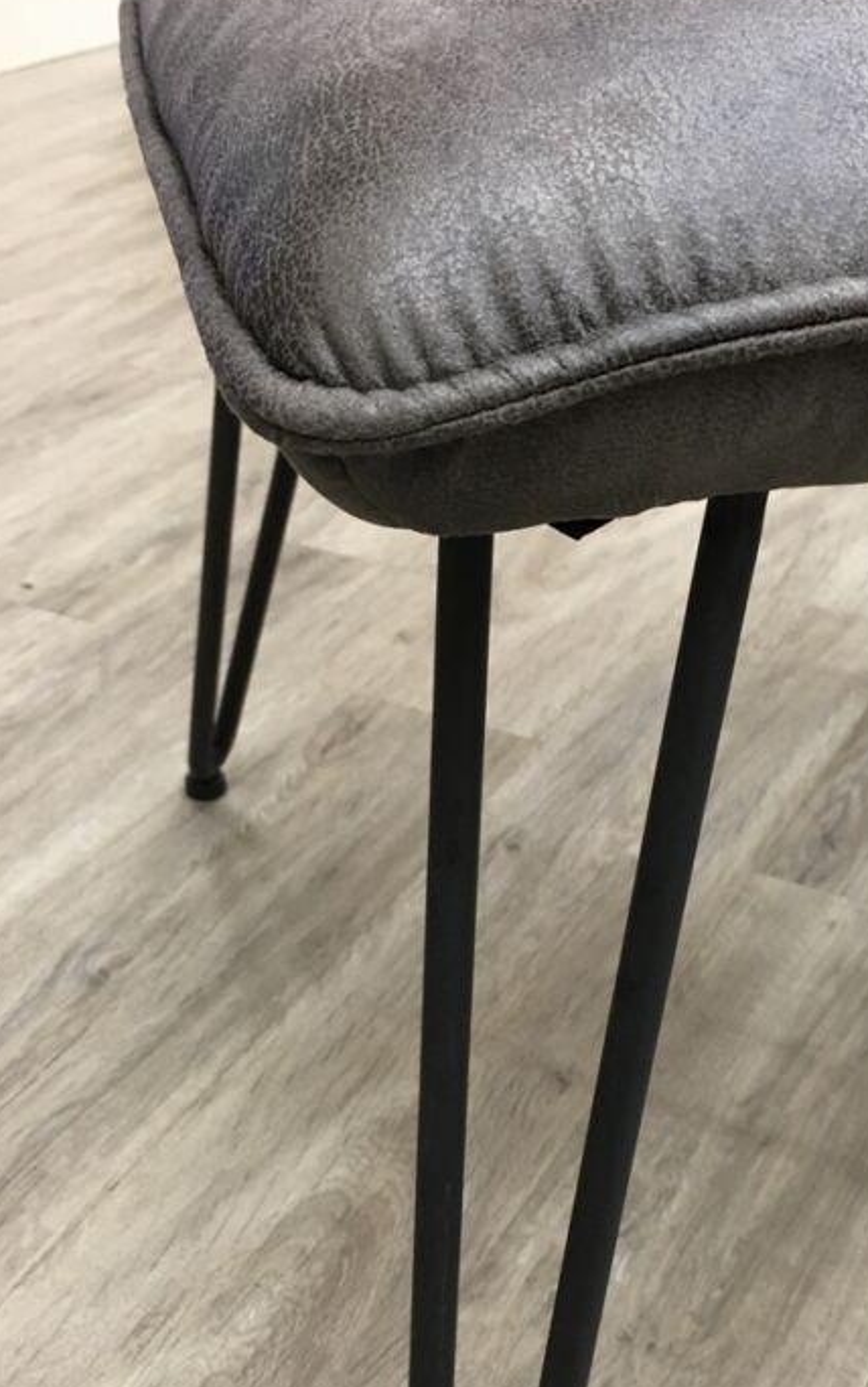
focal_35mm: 46
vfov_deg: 43.2
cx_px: 604
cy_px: 848
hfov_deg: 27.8
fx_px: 1740
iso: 125
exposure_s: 1/33
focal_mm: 4.15
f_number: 2.2
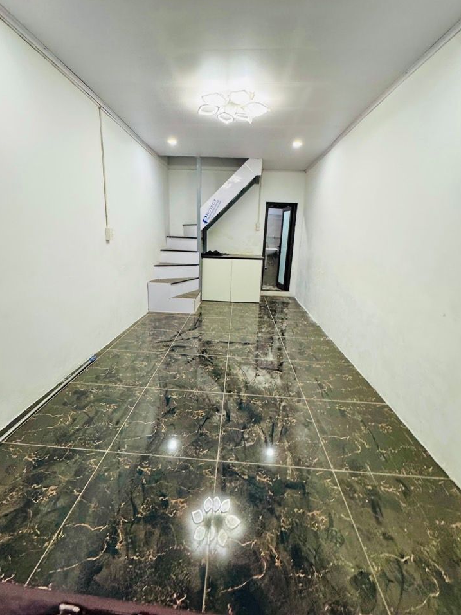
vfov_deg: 98.0
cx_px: 223
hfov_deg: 81.7
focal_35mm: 15
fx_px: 266
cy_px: 286
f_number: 2.2
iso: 250
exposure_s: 1/100
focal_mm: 2.22
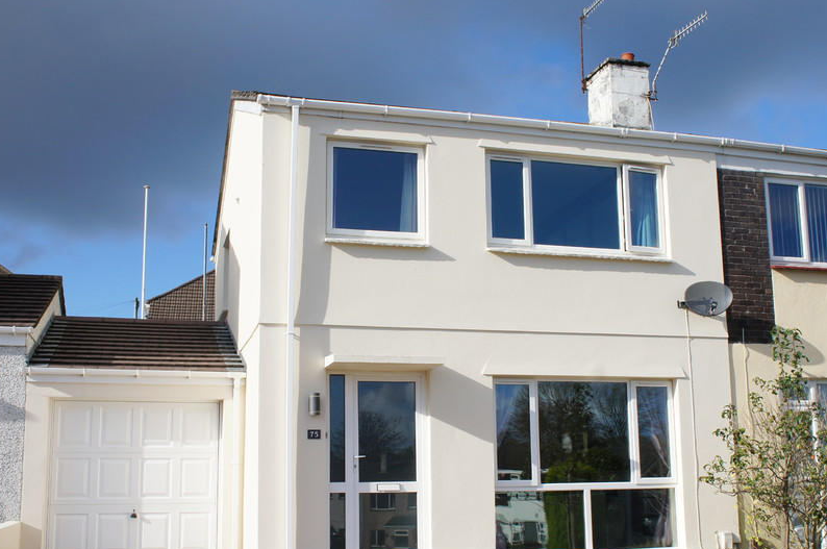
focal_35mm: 41
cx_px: 425
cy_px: 326
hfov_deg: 47.8
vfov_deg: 32.7
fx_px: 932
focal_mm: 21
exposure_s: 1/250
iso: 200
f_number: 13
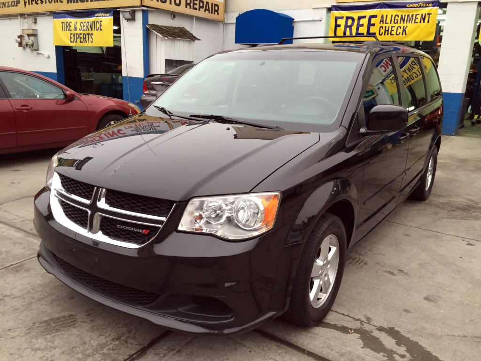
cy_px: 180
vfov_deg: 48.2
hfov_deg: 61.7
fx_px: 403
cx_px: 240
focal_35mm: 29
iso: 50
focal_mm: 4.15
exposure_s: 1/30
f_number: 2.2
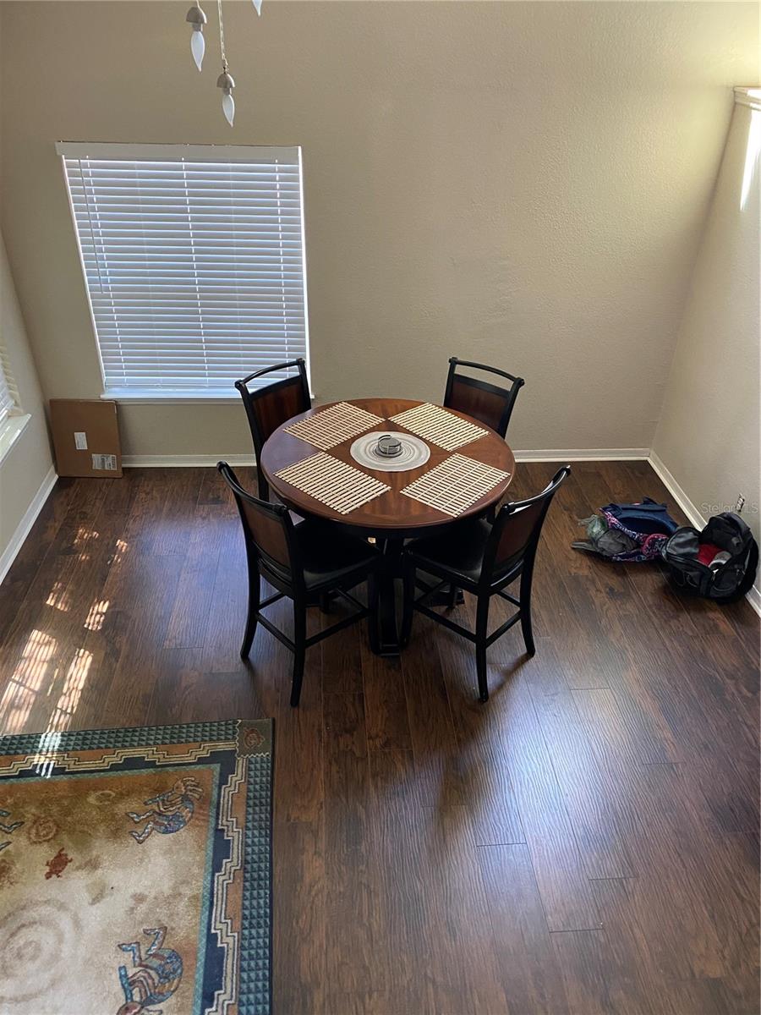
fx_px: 762
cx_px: 380
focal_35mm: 26
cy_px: 508
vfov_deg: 67.3
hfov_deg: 53.1
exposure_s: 1/60
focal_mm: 4.25
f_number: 1.8
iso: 400
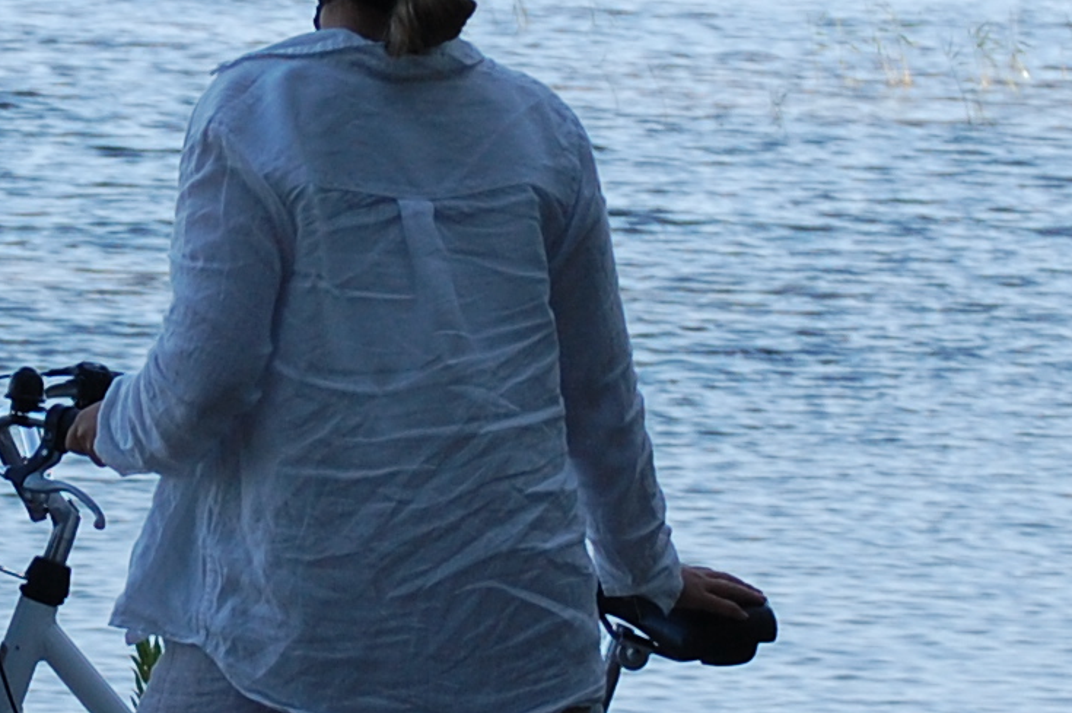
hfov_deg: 5.1
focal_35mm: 405
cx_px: -114
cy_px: 181
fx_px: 12051
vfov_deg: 3.4
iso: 280
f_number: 5.6
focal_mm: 66
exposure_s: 1/500
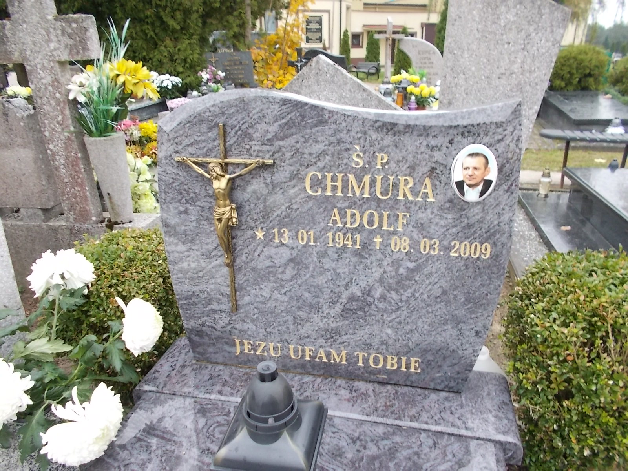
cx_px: 314
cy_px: 236
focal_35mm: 26
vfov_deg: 53.1
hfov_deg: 67.3
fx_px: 472
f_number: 3.2
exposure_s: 1/25
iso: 180
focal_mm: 4.6
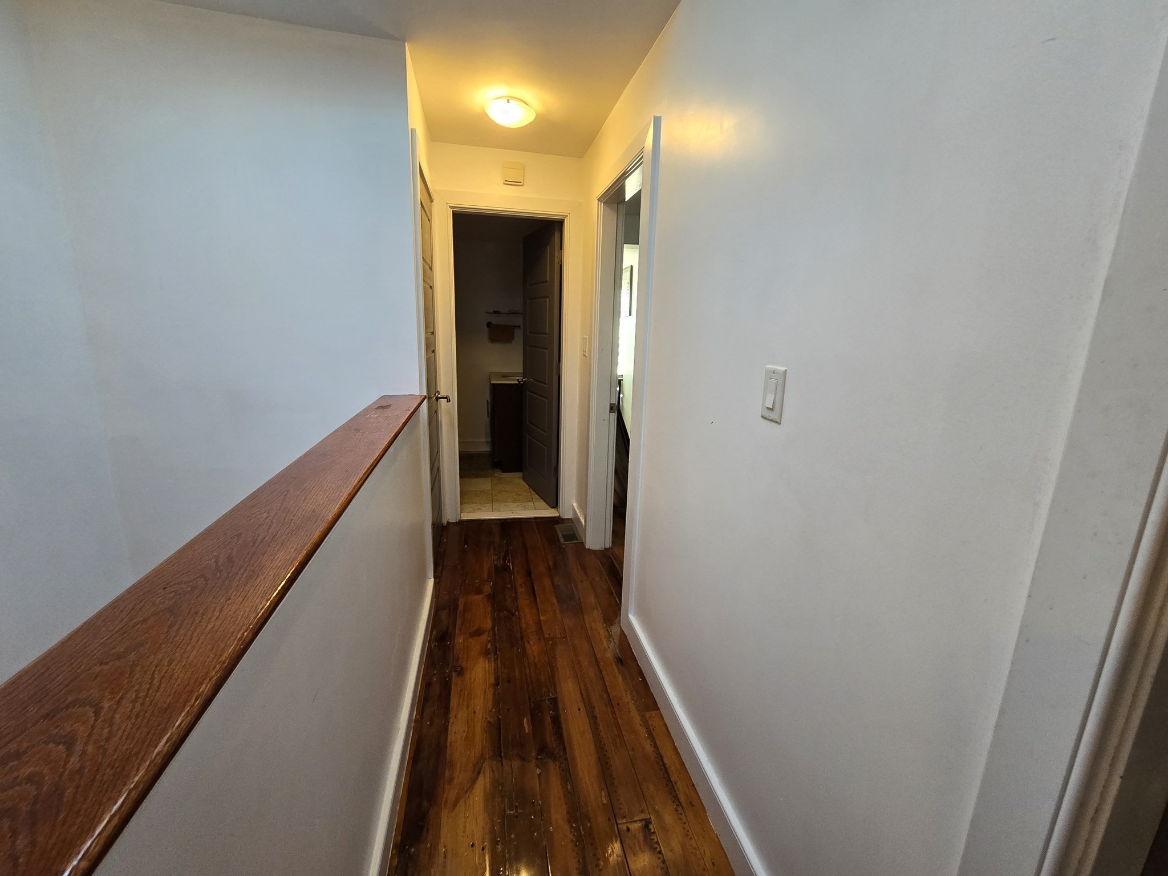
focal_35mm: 13
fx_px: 439
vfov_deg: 89.9
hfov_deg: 106.2
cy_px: 438
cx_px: 584
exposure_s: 1/60
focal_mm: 2.2
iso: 200
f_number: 2.2
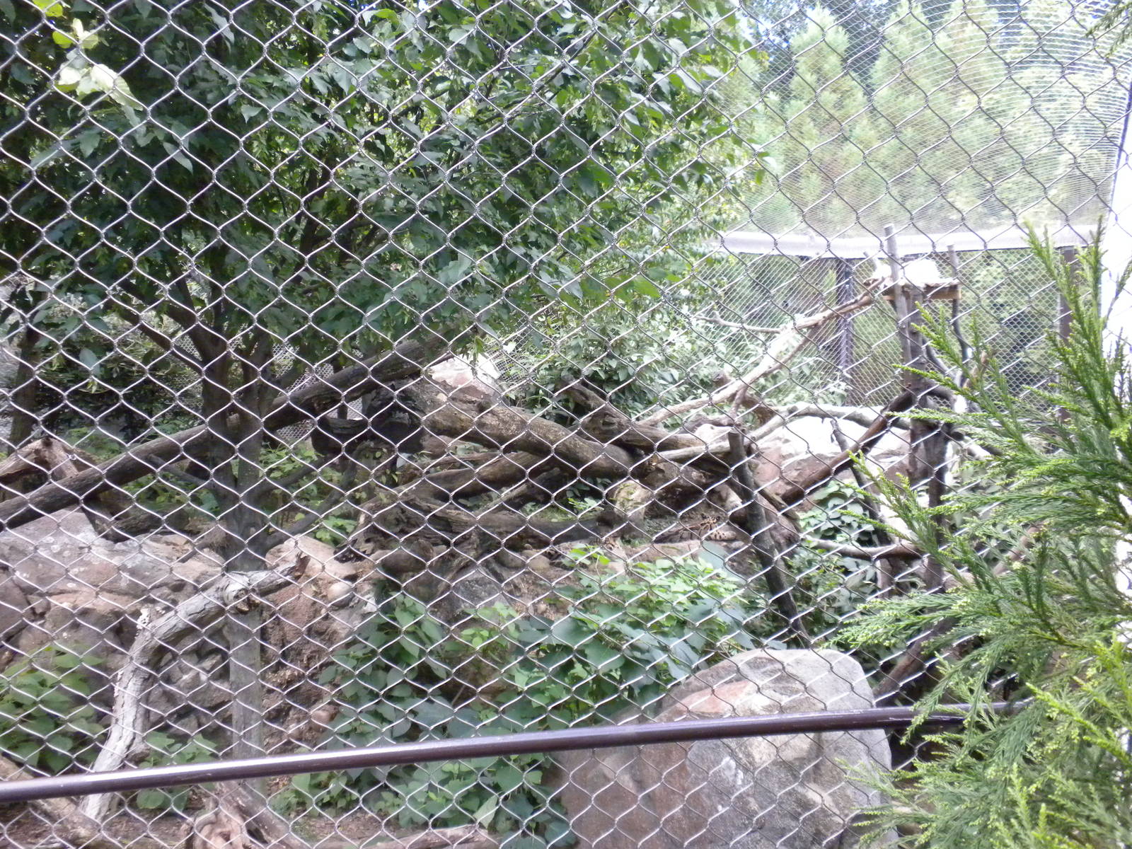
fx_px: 1210
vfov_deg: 38.7
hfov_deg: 50.1
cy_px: 424
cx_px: 566
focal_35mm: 37
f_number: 3.5
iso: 400
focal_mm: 6.6
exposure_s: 1/208
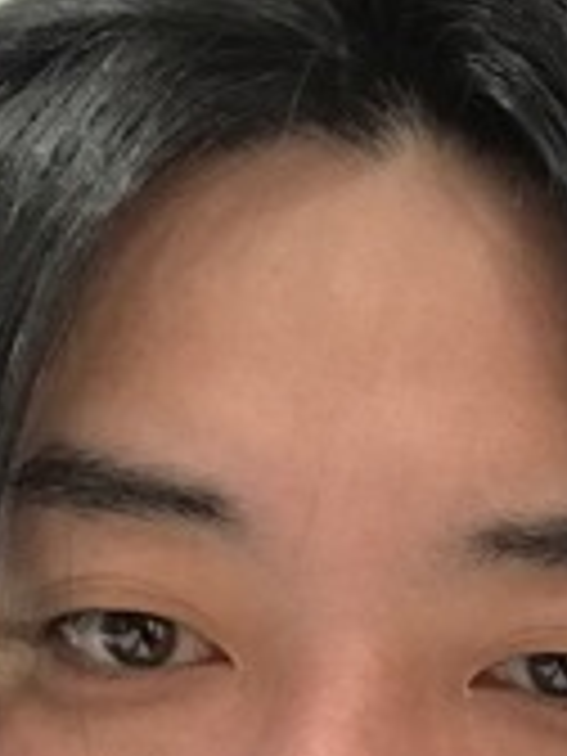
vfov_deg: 16.0
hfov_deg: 12.2
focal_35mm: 114
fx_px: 2490
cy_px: 1094
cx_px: 945
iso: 80
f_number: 2.2
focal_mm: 2.87
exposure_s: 1/33
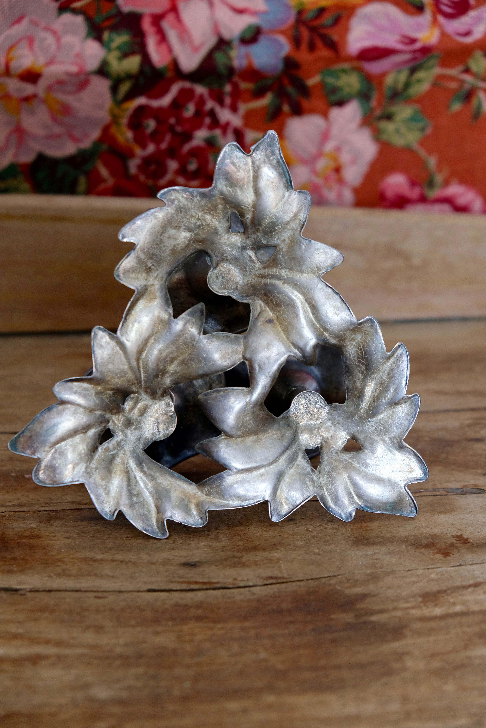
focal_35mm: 83
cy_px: 364
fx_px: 1681
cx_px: 243
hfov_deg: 16.5
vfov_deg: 24.5
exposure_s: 1/60
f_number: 4
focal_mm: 55
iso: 1000
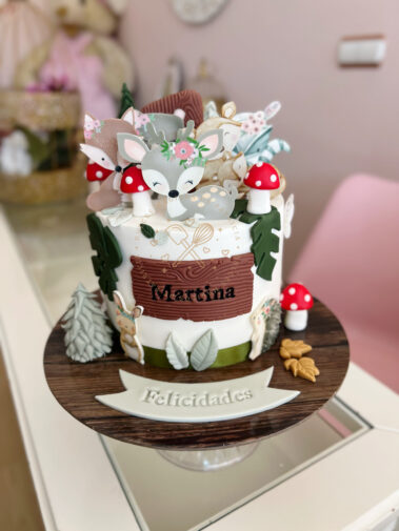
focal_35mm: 26
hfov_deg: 53.1
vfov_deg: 67.3
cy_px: 266
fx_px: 399
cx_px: 200
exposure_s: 1/237
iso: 40
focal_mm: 5.7
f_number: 1.5
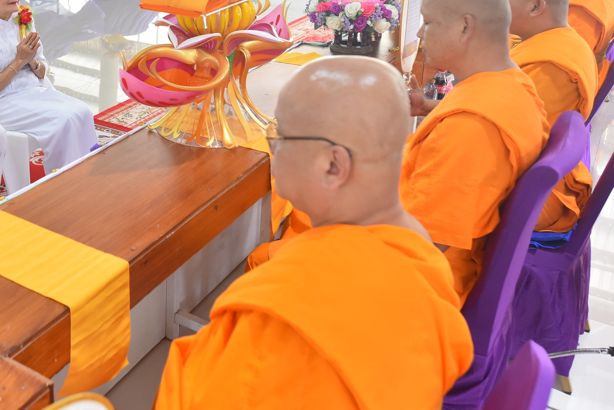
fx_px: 785
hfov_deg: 40.0
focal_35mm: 46
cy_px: 36
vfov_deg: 28.1
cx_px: 79
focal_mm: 24
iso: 2000
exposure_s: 1/250
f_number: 4
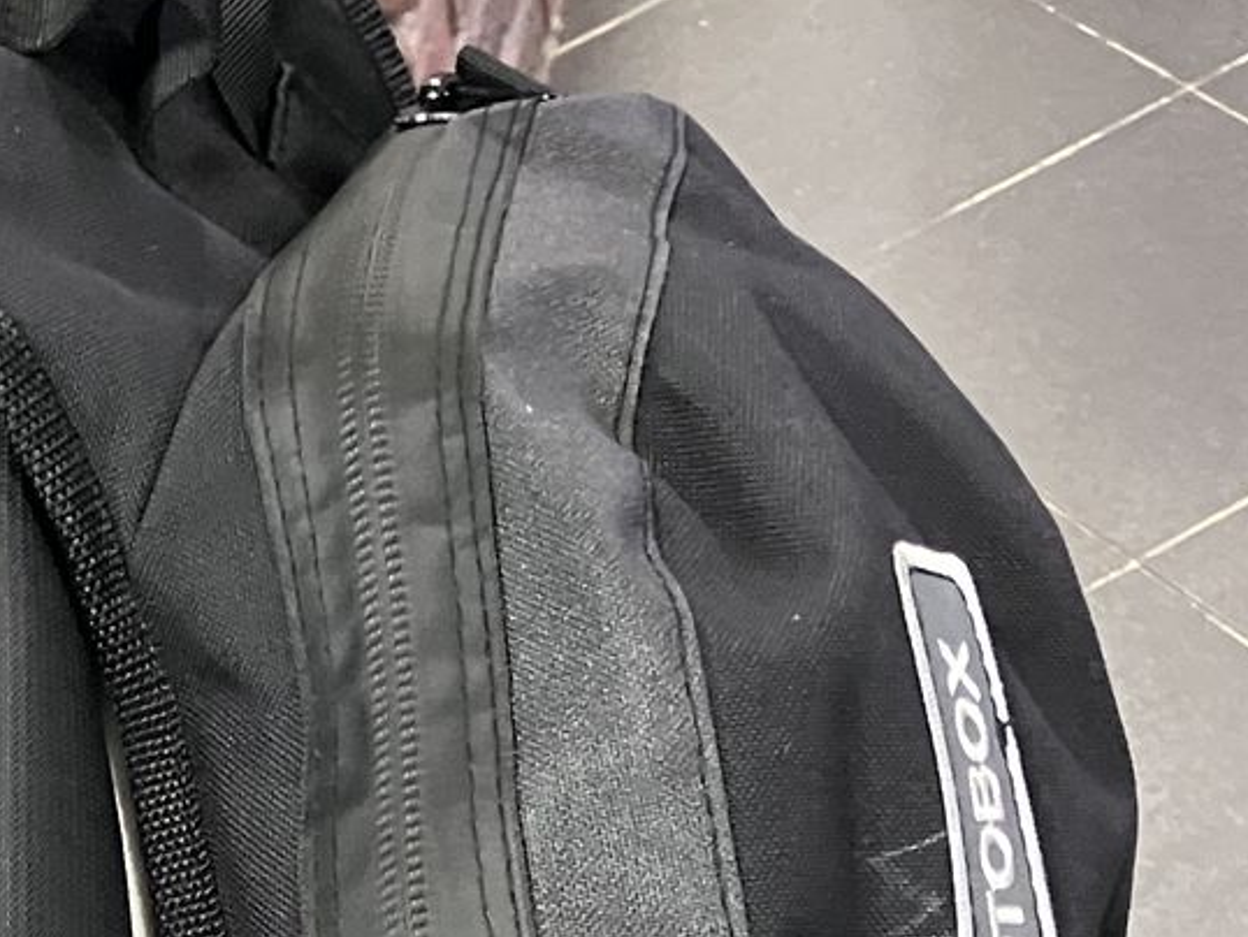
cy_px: 1016
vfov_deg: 14.0
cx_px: -174
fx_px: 3751
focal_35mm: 104
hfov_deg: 18.1
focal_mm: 3.99
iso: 400
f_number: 1.8
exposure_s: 1/25
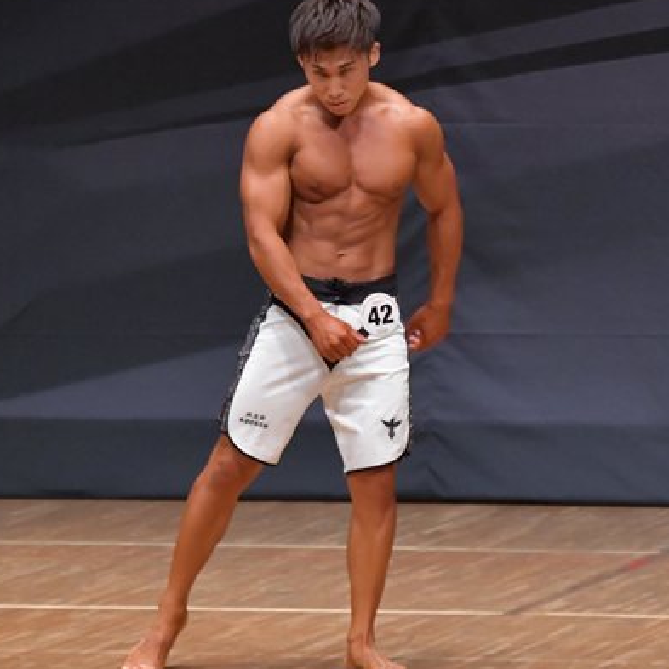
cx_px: 309
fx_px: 10430
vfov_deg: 3.7
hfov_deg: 3.7
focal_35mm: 477
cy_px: 332
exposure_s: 1/400
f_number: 5.6
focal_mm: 190
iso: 6400
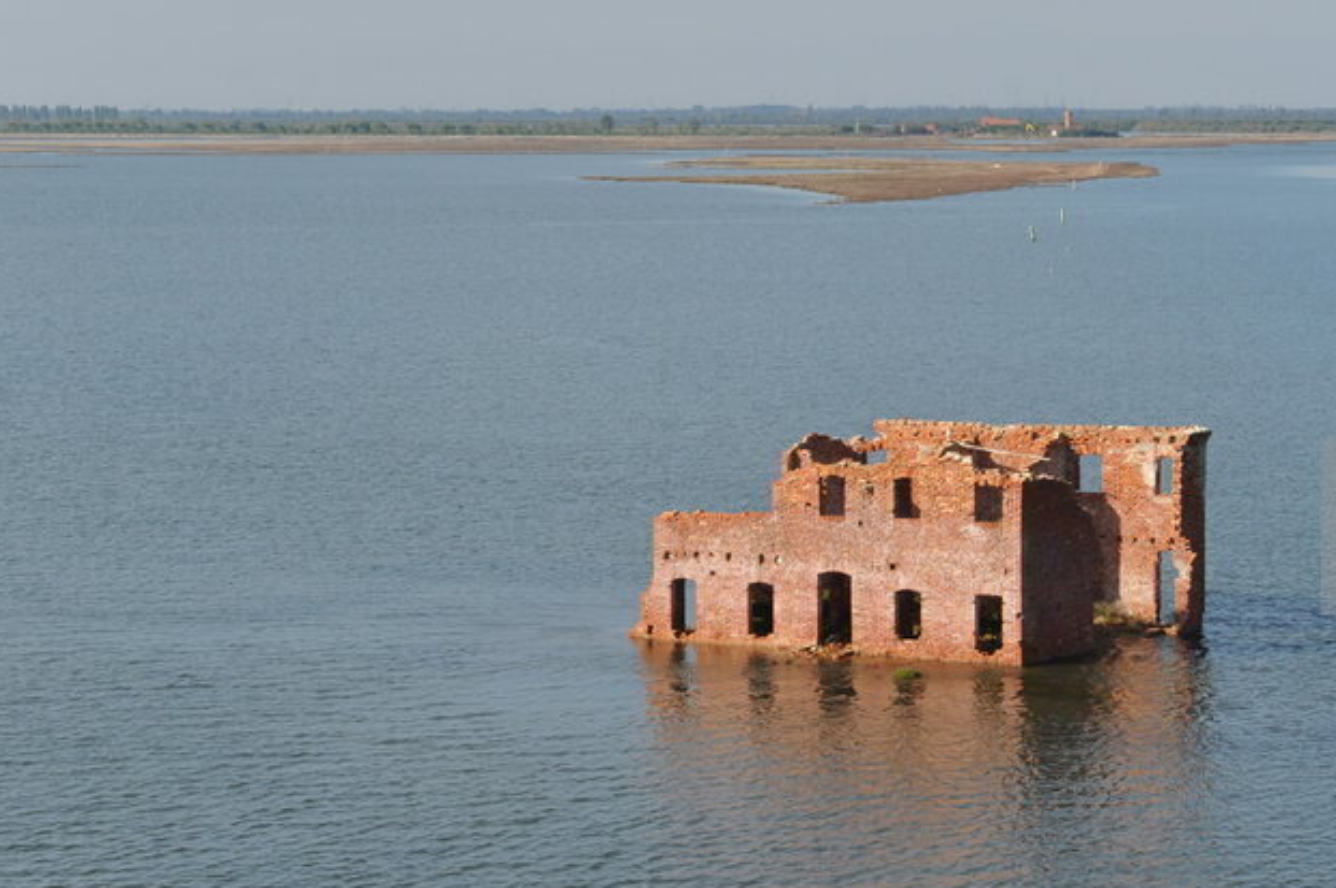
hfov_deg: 16.8
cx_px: 845
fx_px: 4524
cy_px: 398
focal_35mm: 122
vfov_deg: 11.2
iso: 500
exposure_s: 1/1250
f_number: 7.1
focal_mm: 70
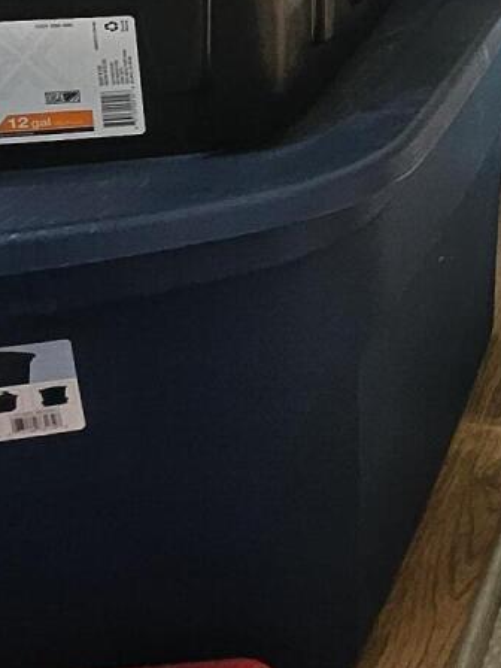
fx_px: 1119
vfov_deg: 27.7
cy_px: -197
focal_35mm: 58
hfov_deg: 16.8
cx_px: 1068
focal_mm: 1.74
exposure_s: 1/60
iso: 50
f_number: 2.2
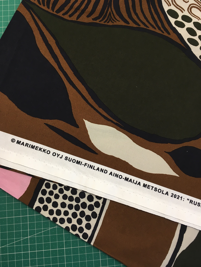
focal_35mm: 29
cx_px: 100
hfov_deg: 48.2
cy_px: 134
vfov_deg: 61.7
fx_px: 225
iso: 40
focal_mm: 4.15
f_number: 2.2
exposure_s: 1/33
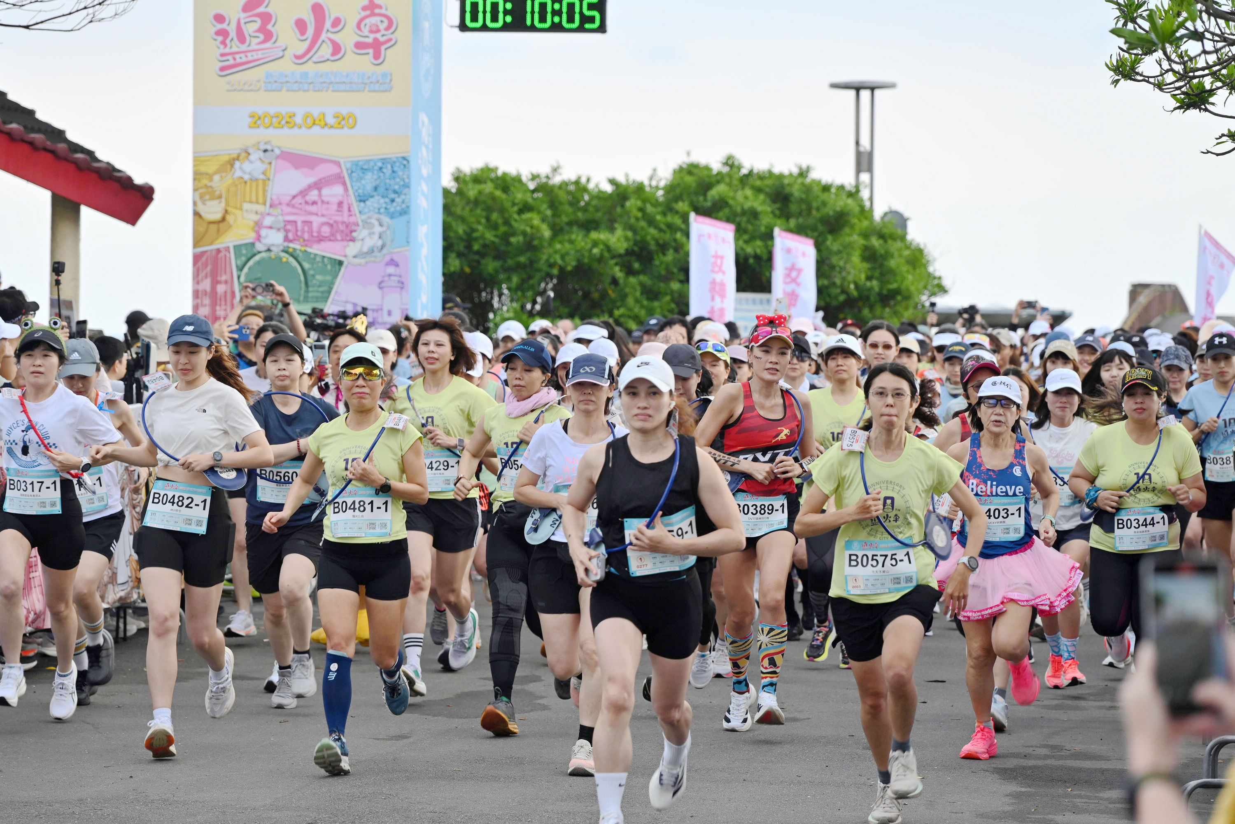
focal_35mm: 120
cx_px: 618
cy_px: 412
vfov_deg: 11.4
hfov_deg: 17.1
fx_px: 4116
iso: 160
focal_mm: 120
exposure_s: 1/250
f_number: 4.5
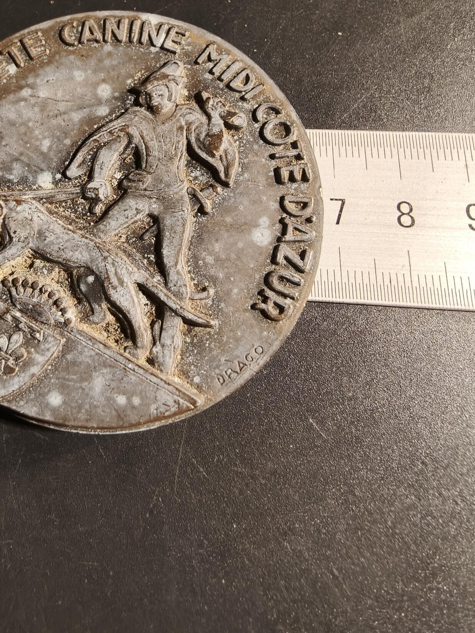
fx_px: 457
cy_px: 301
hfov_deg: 54.9
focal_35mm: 25
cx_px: 231
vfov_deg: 69.4
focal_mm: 2.32
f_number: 2
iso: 160
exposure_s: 1/100
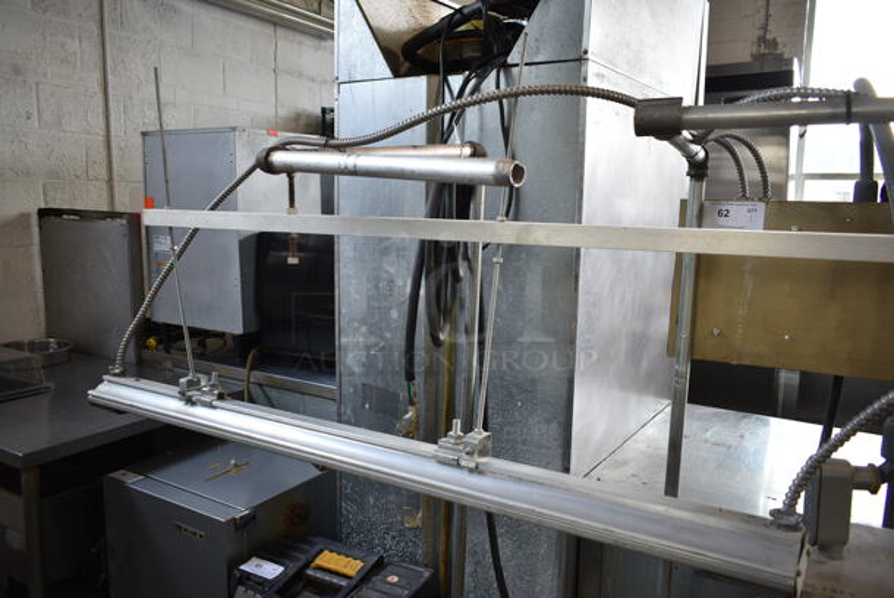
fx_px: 671
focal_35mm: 27
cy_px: 299
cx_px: 447
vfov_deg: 48.0
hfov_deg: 67.3
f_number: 3.5
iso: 140
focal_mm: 18
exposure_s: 1/30
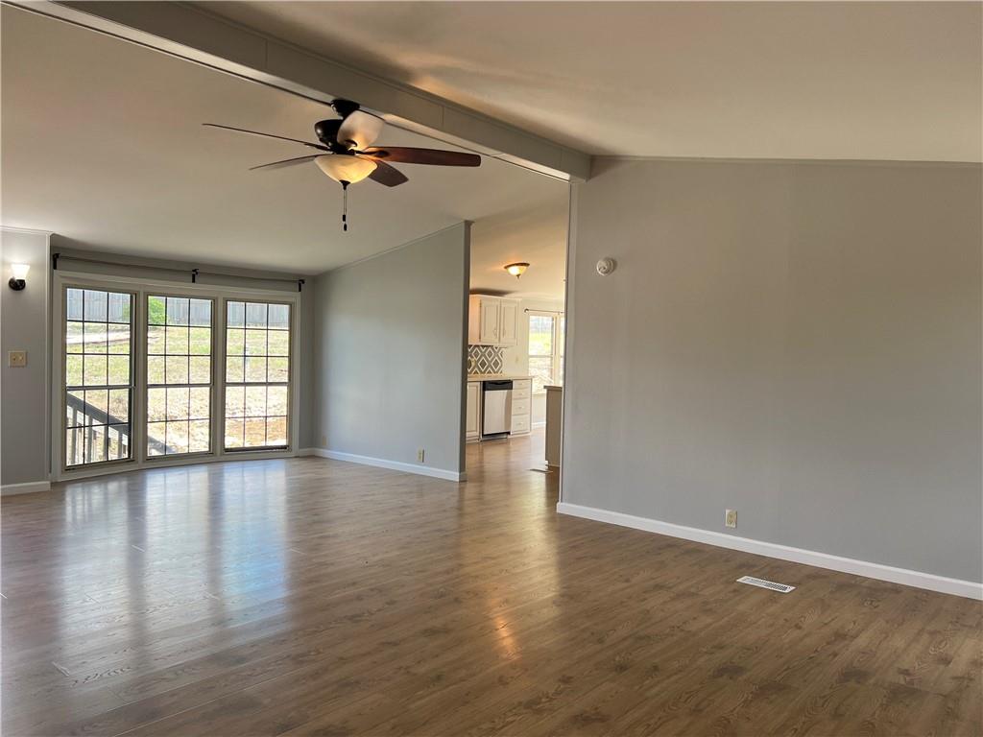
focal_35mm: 26
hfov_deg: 67.3
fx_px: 738
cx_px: 492
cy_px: 368
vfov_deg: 53.1
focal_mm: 5.7
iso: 64
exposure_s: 1/121
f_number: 1.5
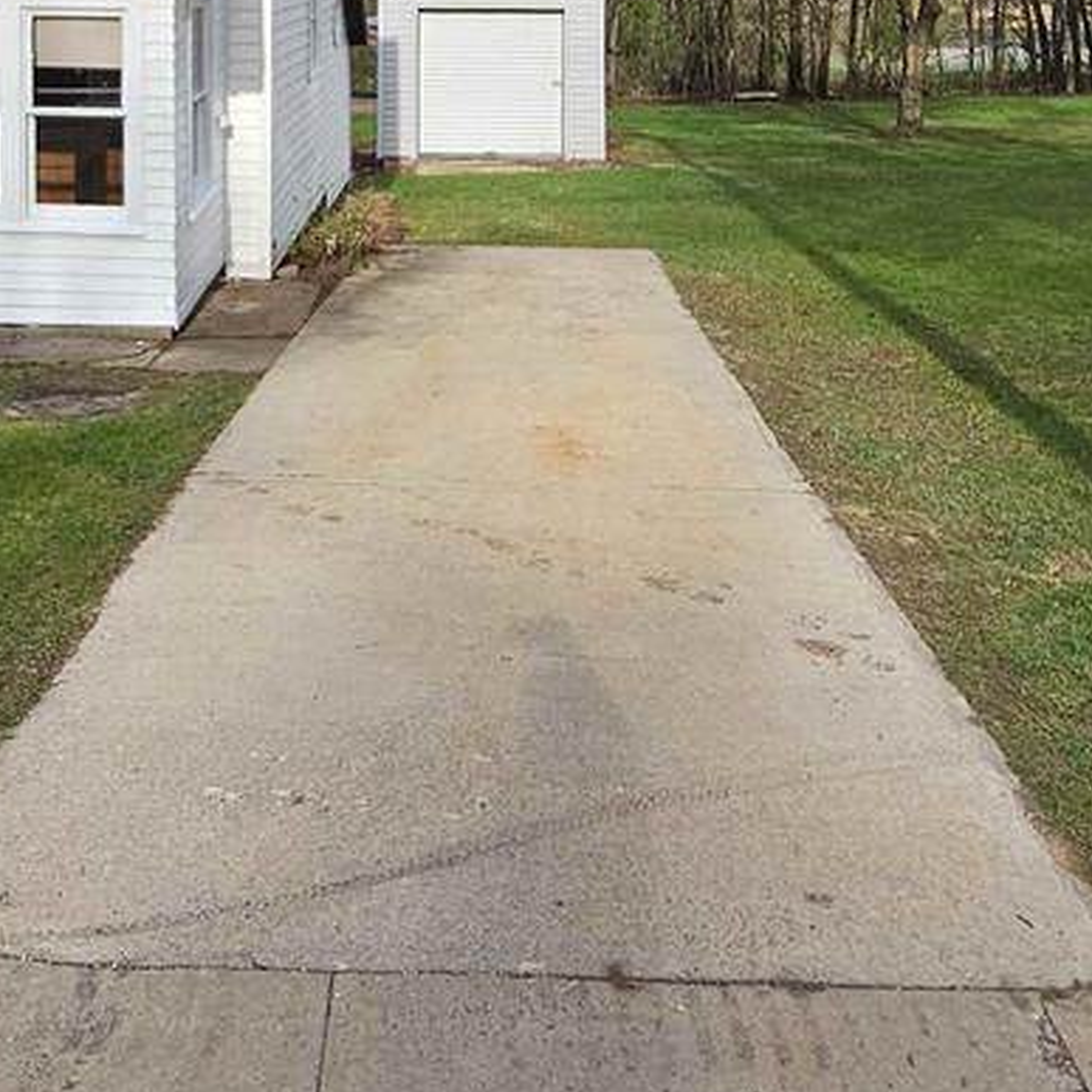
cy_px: -45
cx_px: 378
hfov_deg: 43.3
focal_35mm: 38
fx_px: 1356
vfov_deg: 38.1
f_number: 2.2
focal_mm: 2.2
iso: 50
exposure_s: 1/1761
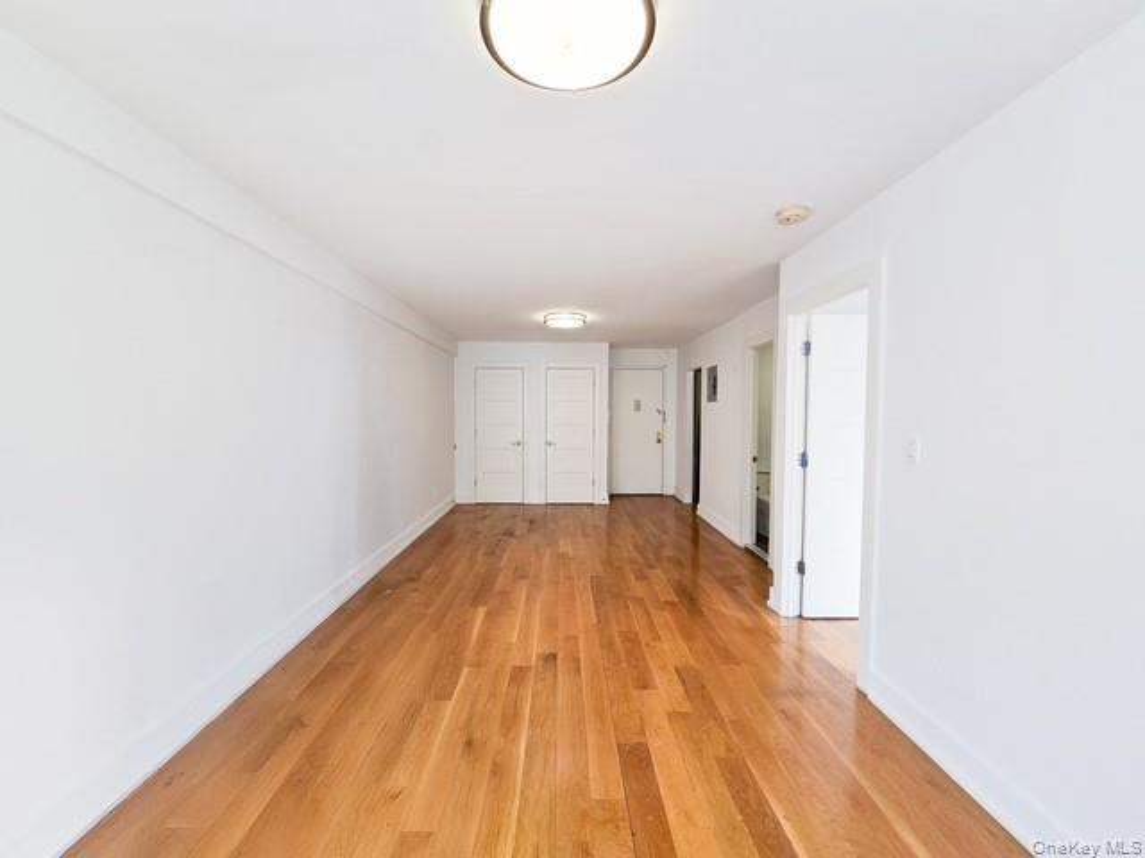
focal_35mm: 13
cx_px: 572
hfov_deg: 106.2
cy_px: 429
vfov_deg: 89.9
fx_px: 430
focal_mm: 2.2
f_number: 2.2
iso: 50
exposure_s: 1/150
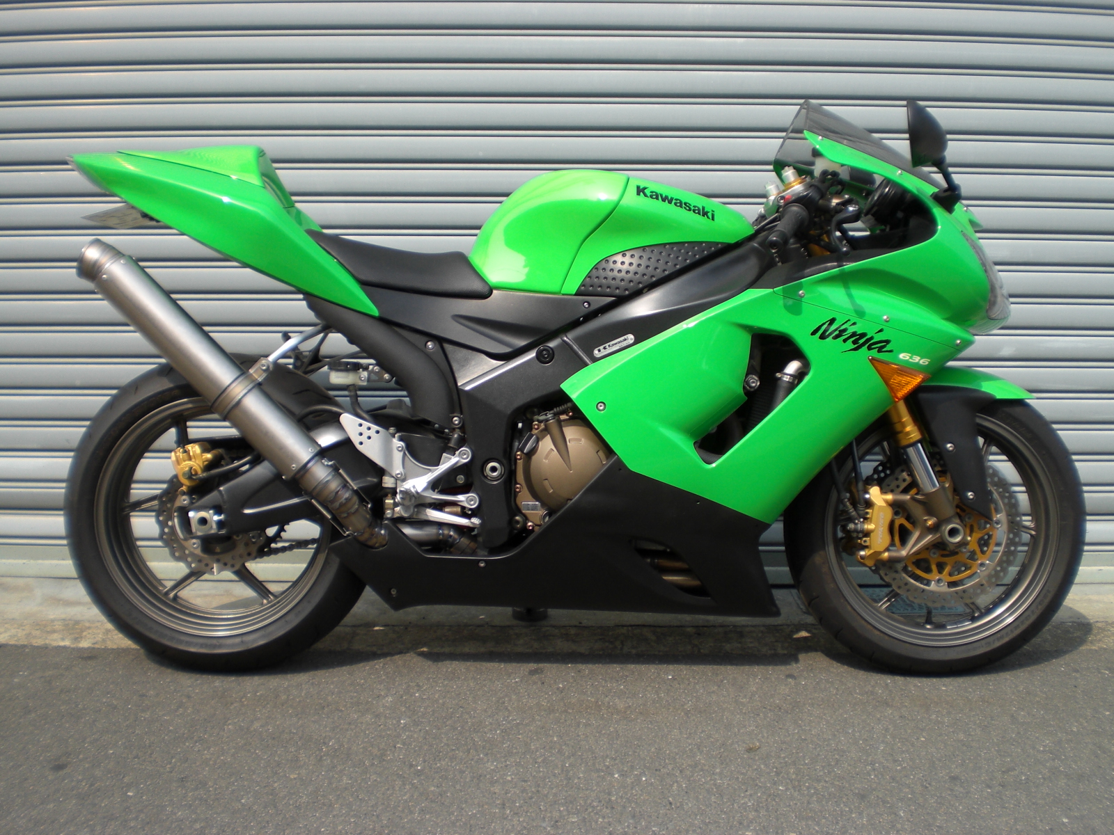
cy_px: 418
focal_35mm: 38
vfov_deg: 37.7
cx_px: 557
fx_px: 1223
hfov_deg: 49.0
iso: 50
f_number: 3.1
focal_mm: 6.3
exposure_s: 1/400
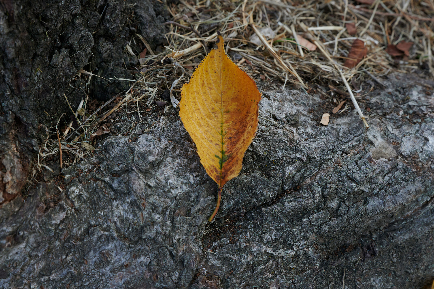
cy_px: 144
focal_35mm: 70
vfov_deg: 19.5
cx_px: 217
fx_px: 844
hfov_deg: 28.8
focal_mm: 70
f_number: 11
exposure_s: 1/80
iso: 360
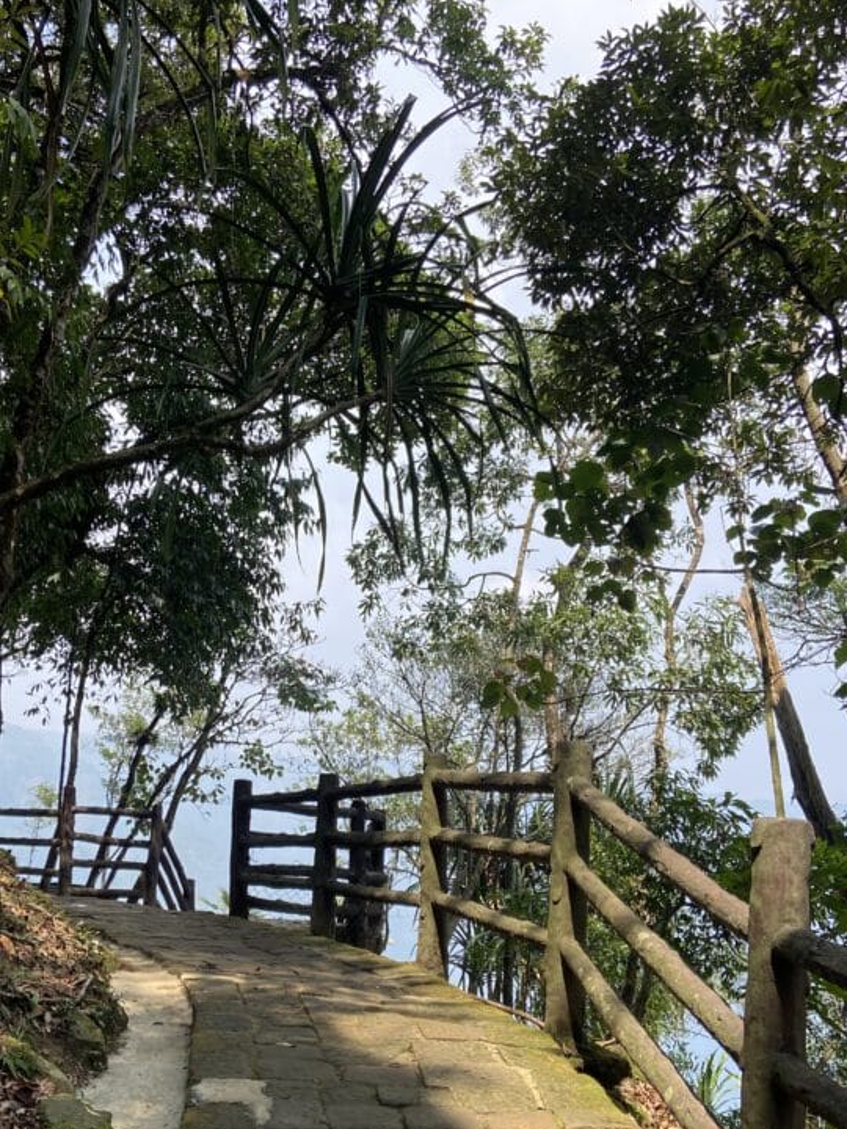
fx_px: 1207
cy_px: 687
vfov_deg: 49.8
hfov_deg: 38.3
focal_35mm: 37
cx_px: 301
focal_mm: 4.25
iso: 32
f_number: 1.8
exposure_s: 1/919
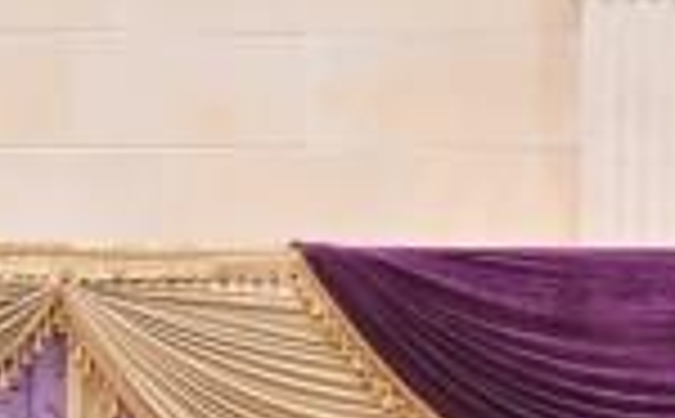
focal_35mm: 321
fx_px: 5892
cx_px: 522
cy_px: 1162
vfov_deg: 4.0
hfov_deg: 6.6
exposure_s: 1/250
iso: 800
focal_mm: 46
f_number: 4
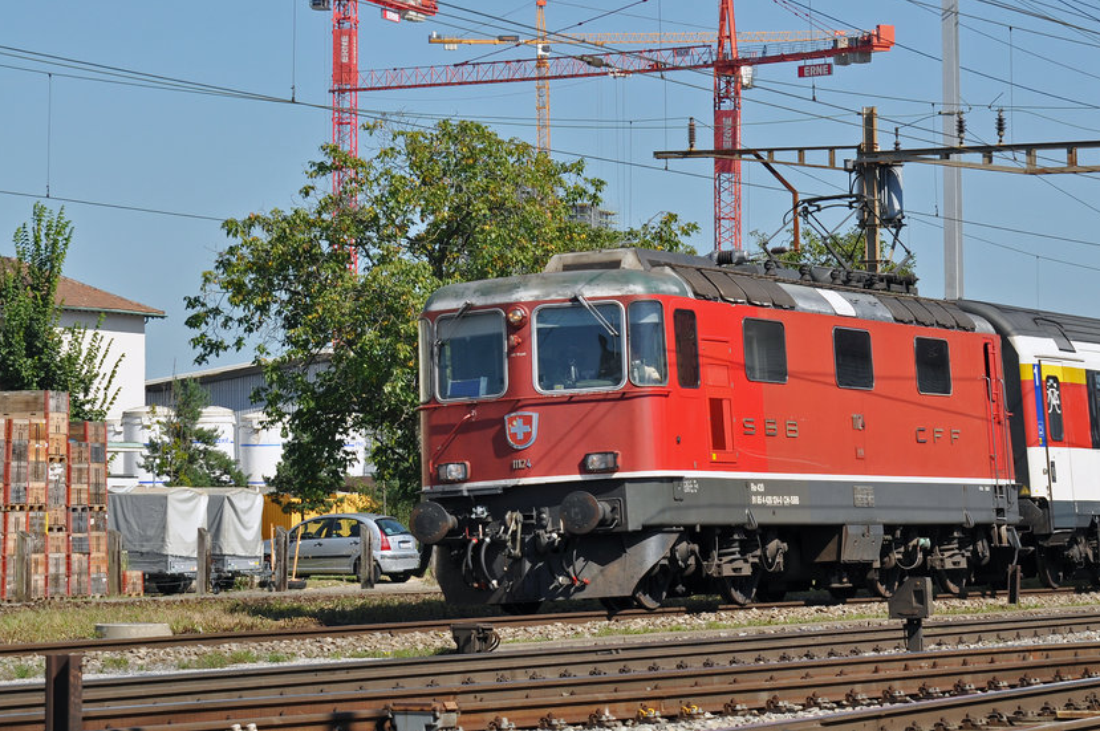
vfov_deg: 9.0
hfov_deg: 13.5
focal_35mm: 152
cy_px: 324
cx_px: 673
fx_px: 4640
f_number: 5
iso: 200
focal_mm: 70
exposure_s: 1/1000
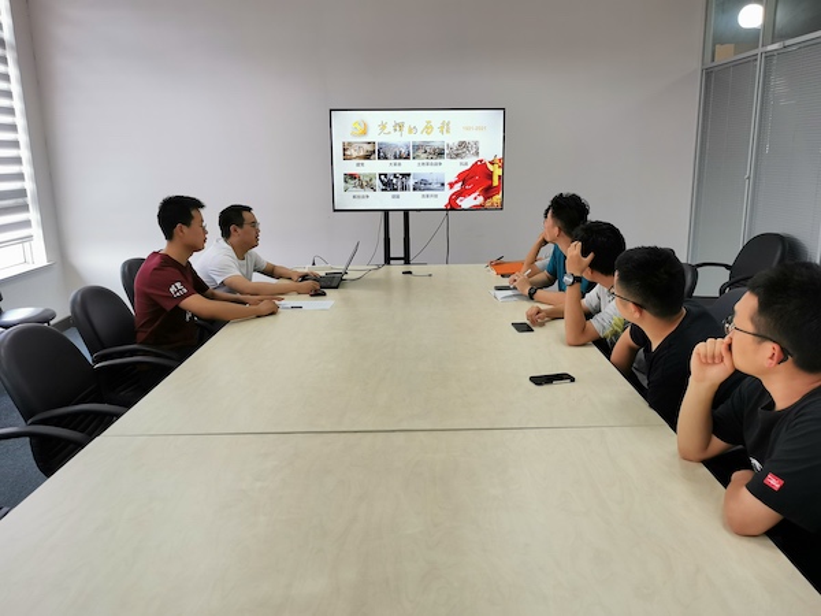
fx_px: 688
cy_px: 308
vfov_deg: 48.2
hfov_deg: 61.7
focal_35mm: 29
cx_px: 410
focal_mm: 5.58
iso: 160
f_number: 1.8
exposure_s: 1/100
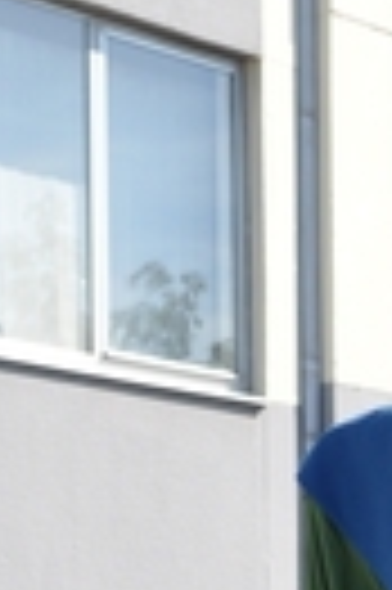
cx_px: 725
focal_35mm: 179
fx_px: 2931
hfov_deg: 7.4
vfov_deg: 11.1
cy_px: 829
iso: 400
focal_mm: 26
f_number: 5
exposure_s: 1/1250
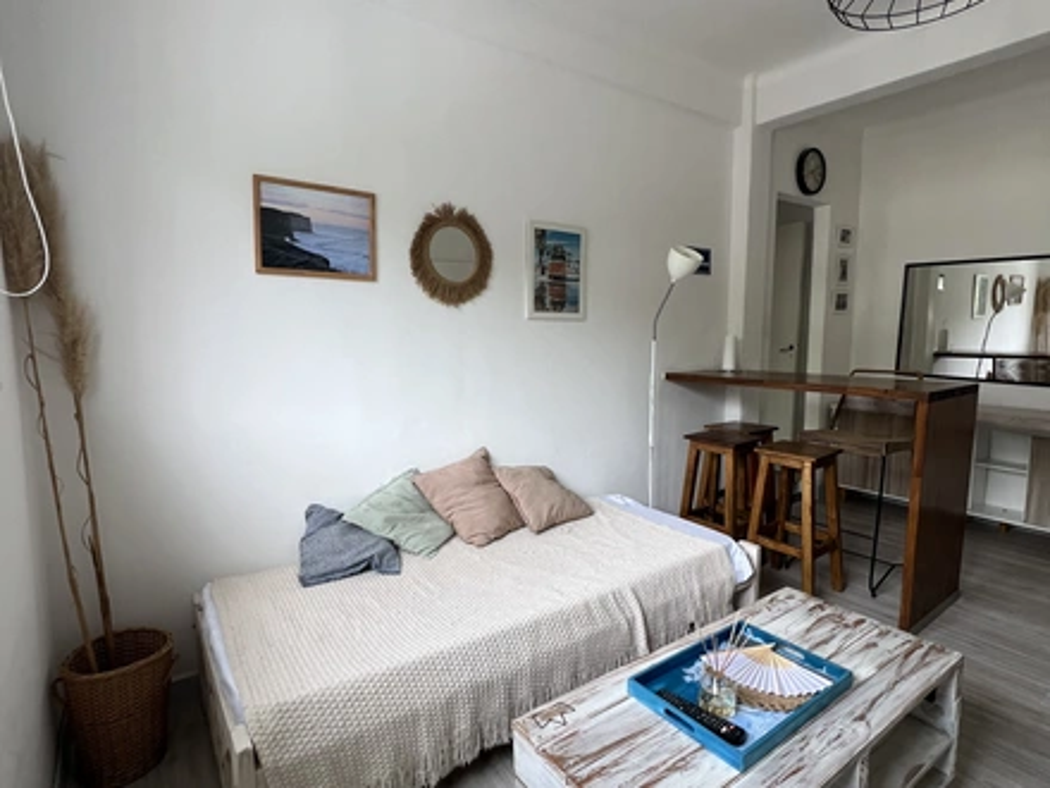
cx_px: 525
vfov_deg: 89.9
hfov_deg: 106.2
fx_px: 394
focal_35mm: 13
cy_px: 394
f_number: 1.8
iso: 64
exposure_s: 1/99
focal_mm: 1.57
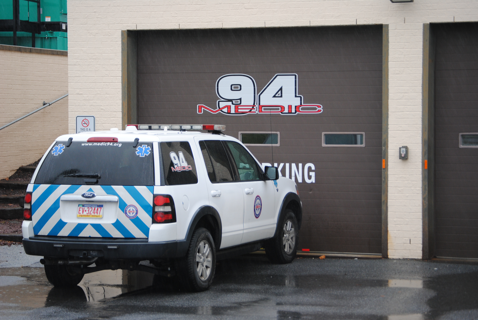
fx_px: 1496
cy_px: 160
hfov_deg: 18.2
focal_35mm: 112
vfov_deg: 12.2
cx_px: 239
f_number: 4.2
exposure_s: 1/125
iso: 250
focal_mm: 75
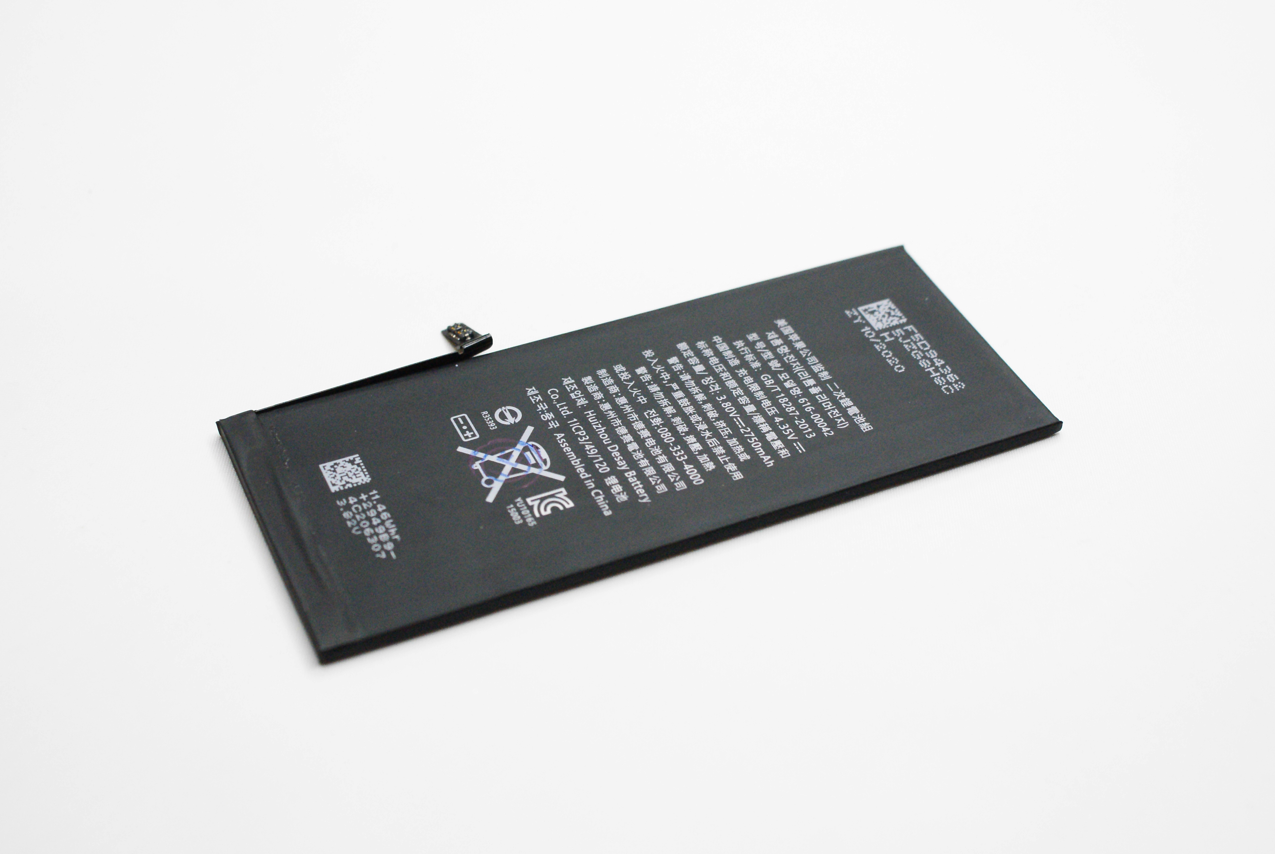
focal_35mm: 52
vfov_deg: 25.8
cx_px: 638
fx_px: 1862
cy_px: 427
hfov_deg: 37.8
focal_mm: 35
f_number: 5.6
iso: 1600
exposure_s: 1/320
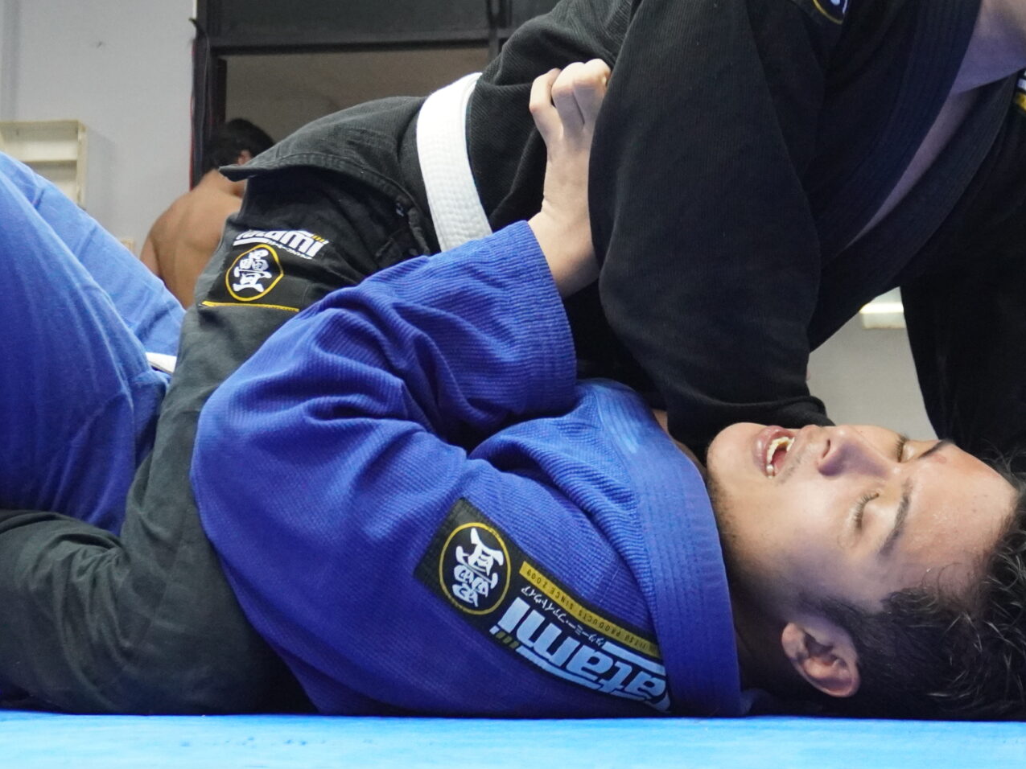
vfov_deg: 17.6
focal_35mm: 84
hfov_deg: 23.2
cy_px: 313
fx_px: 2488
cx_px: 630
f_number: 4.5
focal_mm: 29
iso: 3200
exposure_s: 1/100
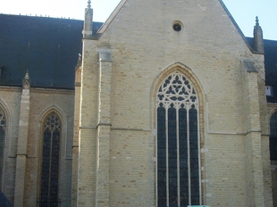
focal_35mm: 62
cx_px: 192
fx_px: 496
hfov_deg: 30.9
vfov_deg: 23.6
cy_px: 91
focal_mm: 5.7
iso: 80
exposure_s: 1/500
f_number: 2.9
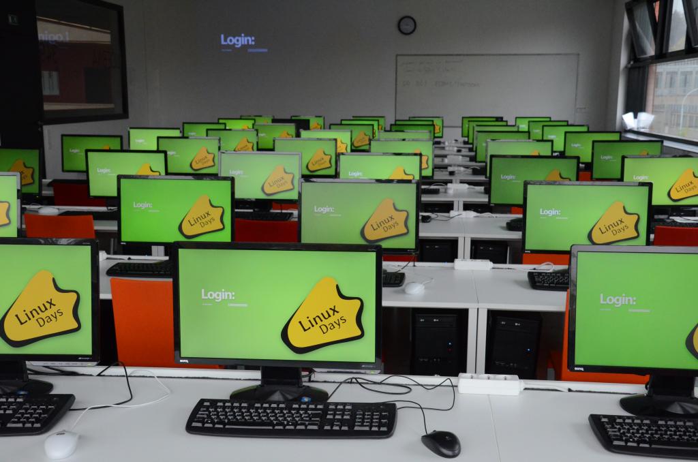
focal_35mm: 45
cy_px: 231
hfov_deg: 43.7
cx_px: 349
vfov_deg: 29.7
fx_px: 871
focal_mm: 30
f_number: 8
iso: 3200
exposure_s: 1/250
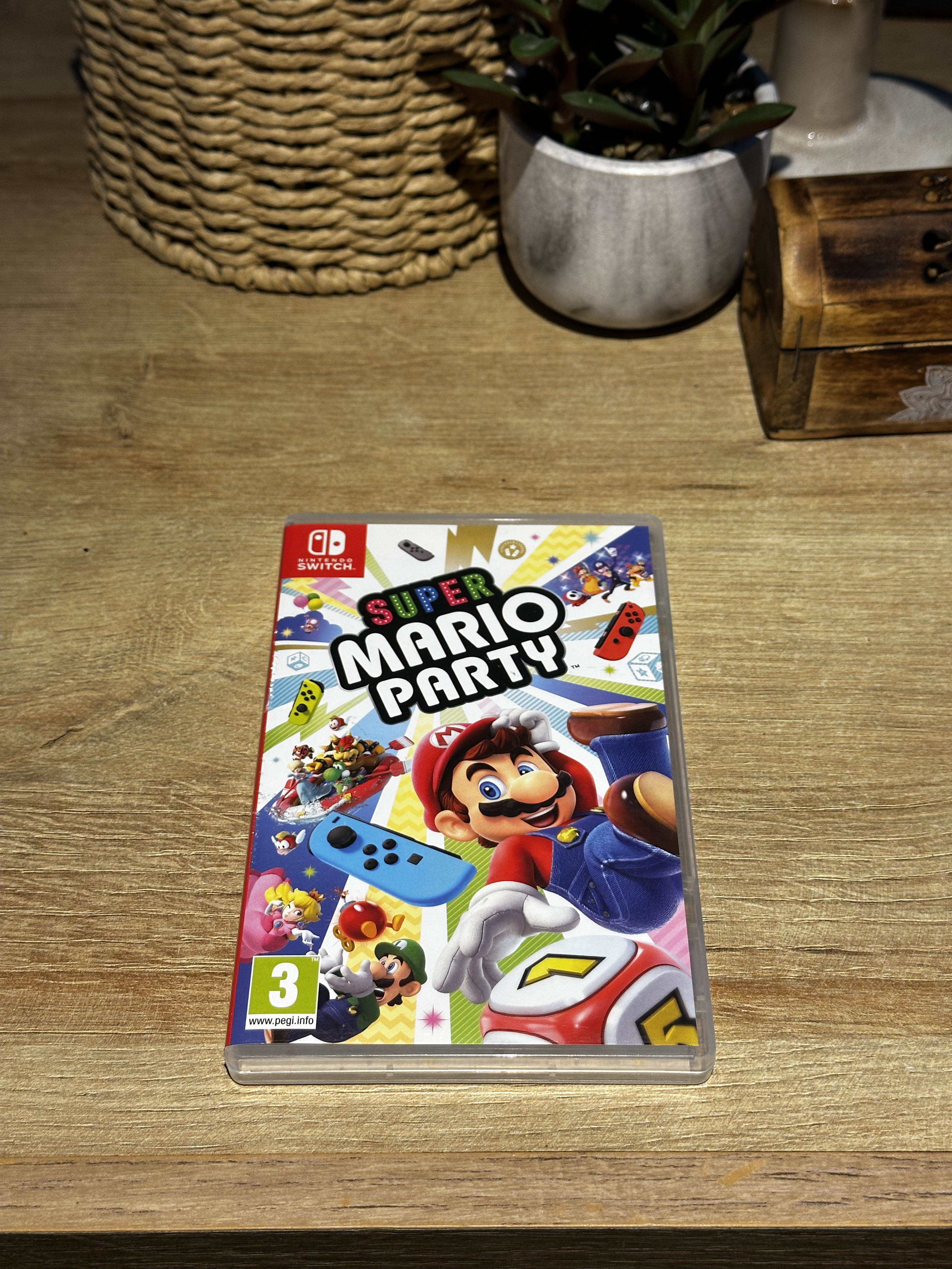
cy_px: 634
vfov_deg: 39.7
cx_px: 476
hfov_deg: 30.3
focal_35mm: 48
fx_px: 1760
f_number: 1.78
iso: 64
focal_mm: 6.86
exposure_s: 1/50
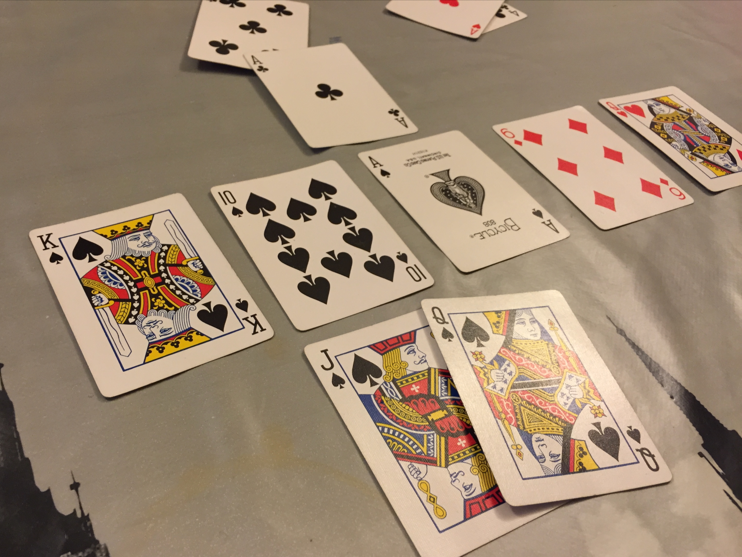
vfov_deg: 48.2
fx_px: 622
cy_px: 278
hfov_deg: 61.6
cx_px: 371
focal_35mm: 29
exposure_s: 1/30
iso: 100
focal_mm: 4.15
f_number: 2.2
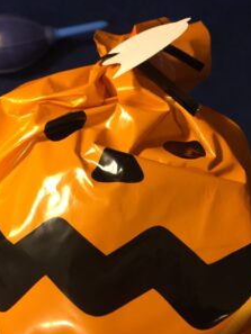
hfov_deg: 36.8
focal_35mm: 39
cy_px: 168
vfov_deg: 47.8
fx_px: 377
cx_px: 110
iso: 80
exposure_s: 1/30
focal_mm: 4.15
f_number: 2.2
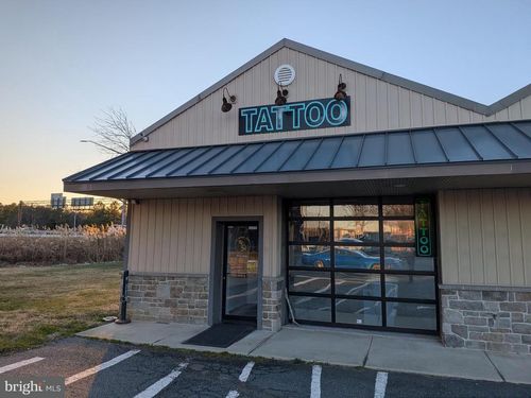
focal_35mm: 24
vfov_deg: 56.8
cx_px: 266
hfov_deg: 71.6
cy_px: 199
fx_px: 368
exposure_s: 1/798
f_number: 1.7
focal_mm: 4.53
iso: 28
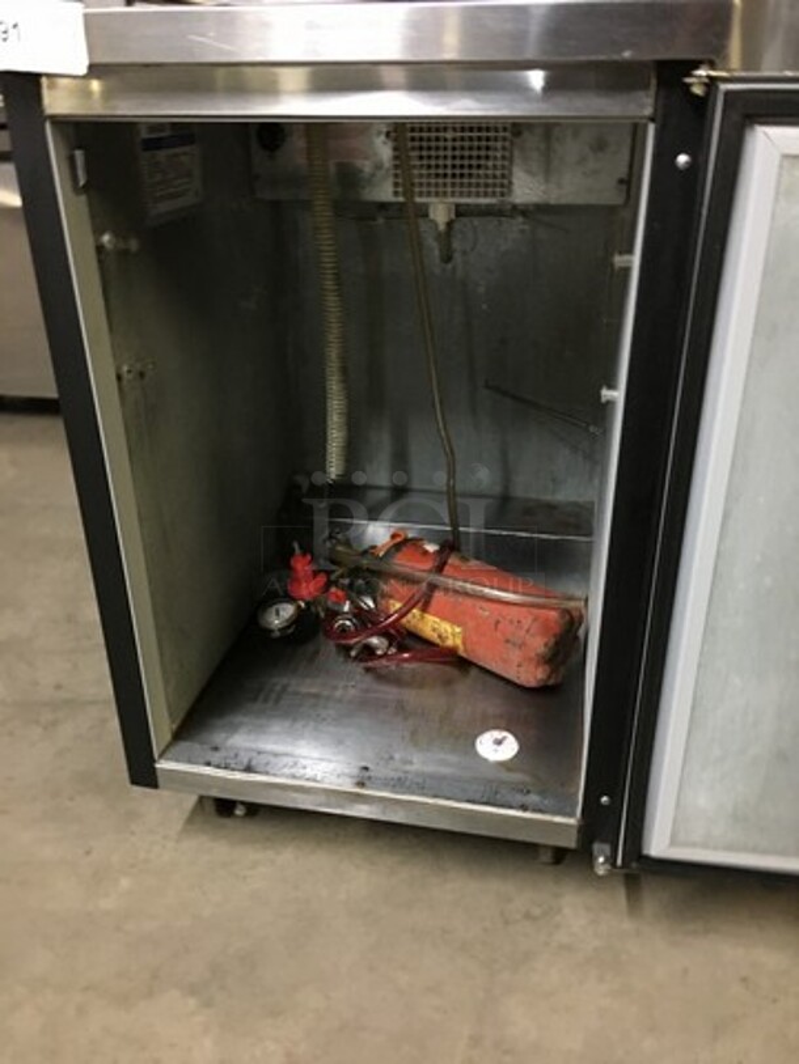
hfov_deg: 48.2
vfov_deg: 61.7
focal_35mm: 29
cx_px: 400
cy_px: 532
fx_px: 892
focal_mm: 4.15
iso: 125
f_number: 2.2
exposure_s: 1/4
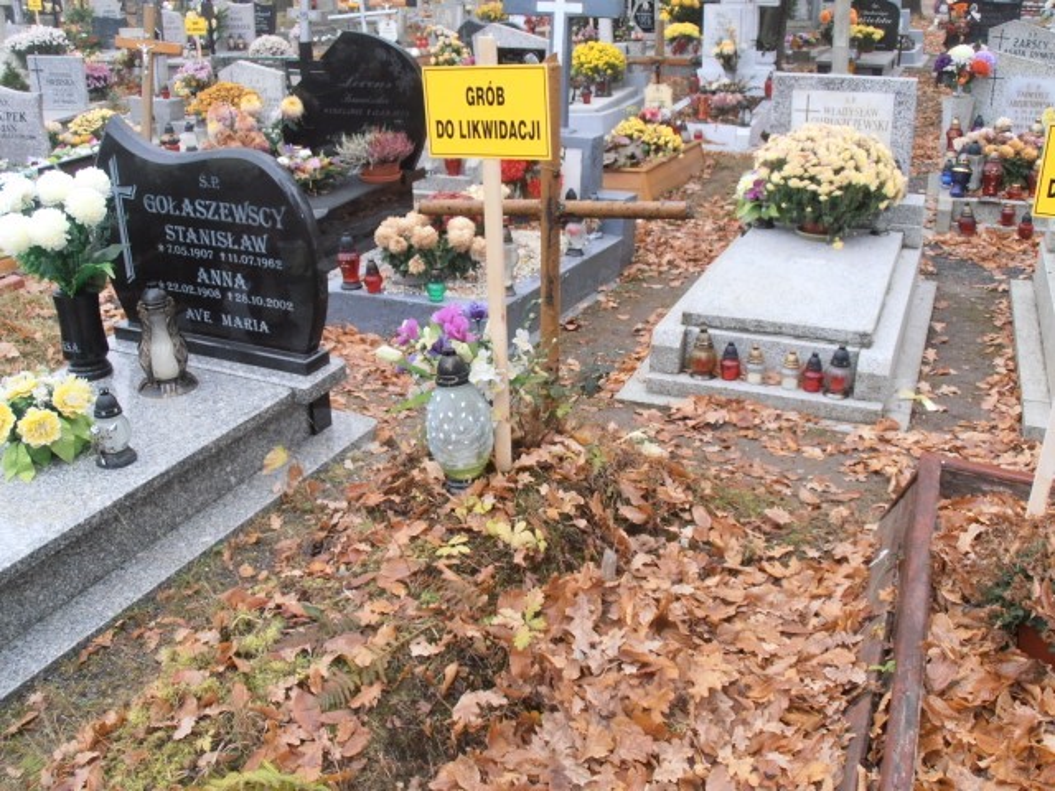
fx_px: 1341
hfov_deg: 42.9
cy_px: 396
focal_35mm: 44
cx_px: 528
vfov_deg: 32.9
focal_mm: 7.87
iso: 125
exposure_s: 1/40
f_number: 4.2
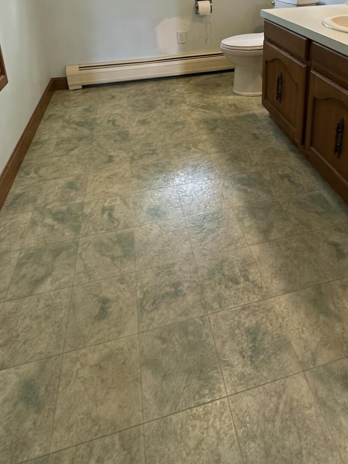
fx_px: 348
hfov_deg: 52.7
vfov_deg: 58.7
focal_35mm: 26
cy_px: 57
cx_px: 209
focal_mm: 2.22
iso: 200
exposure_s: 1/60
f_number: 2.2
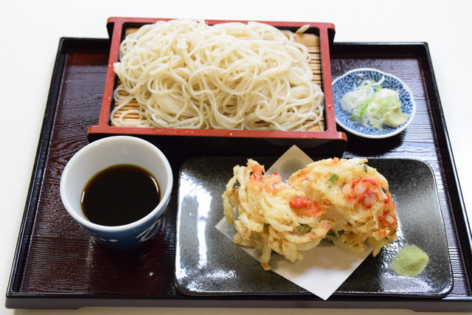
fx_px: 688
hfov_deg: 37.8
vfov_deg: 25.8
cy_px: 158
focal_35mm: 52
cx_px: 236
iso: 4000
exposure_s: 1/200
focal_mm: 35
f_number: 5.6
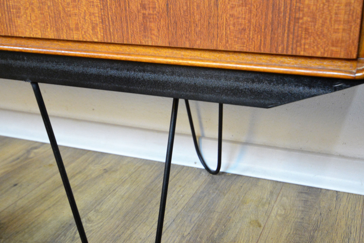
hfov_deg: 46.4
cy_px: 125
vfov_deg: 31.9
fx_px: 425
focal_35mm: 42
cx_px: 193
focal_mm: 20
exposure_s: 1/30
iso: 2500
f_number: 5.6
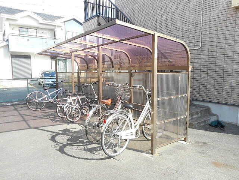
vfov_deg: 54.9
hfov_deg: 69.4
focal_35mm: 25
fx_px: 173
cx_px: 120
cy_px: 90
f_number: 3.7
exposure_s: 1/200
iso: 80
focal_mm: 4.5
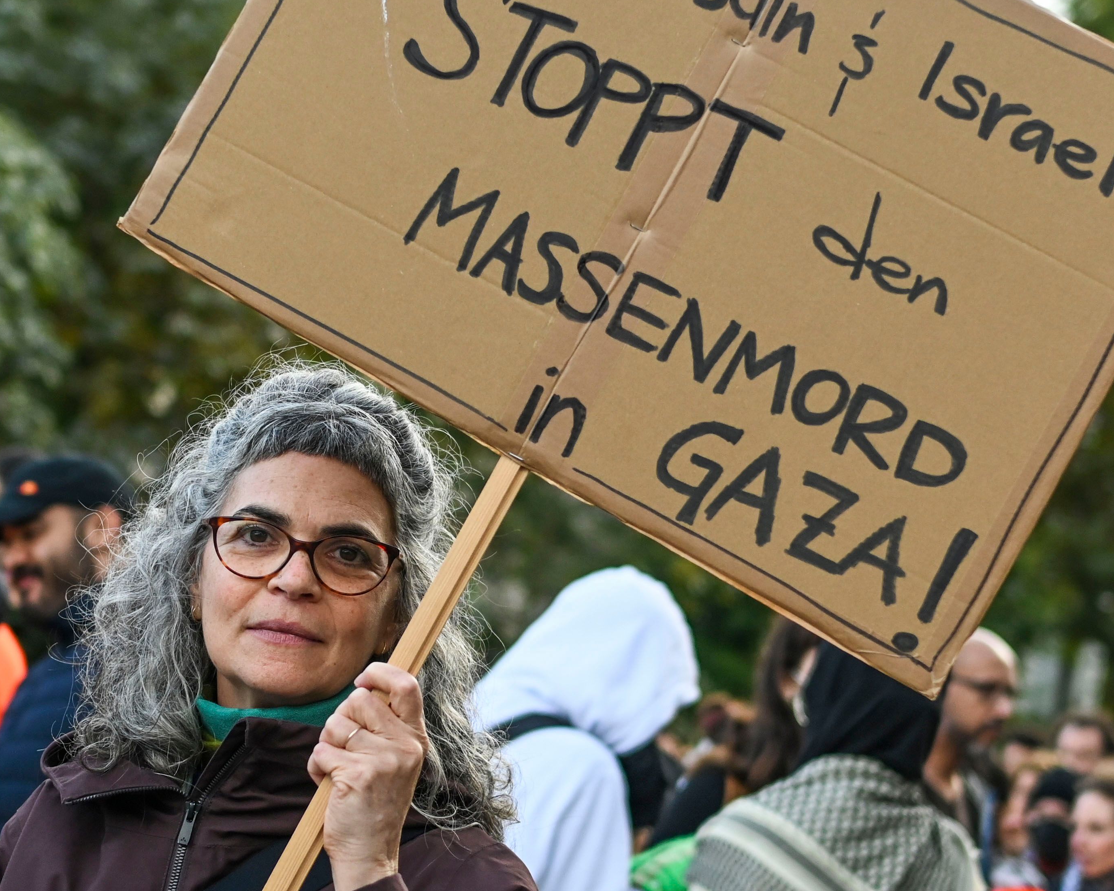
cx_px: 501
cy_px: 418
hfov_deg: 16.9
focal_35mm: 114
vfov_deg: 13.5
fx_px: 3759
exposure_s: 1/2000
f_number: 2.5
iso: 640
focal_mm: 40
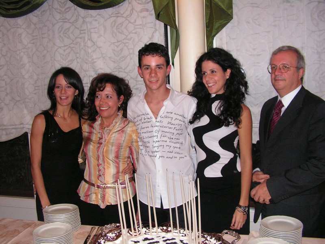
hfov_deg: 51.4
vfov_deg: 39.7
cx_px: 162
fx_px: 338
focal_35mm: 36
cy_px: 122
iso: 200
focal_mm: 6
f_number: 3.2
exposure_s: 1/40
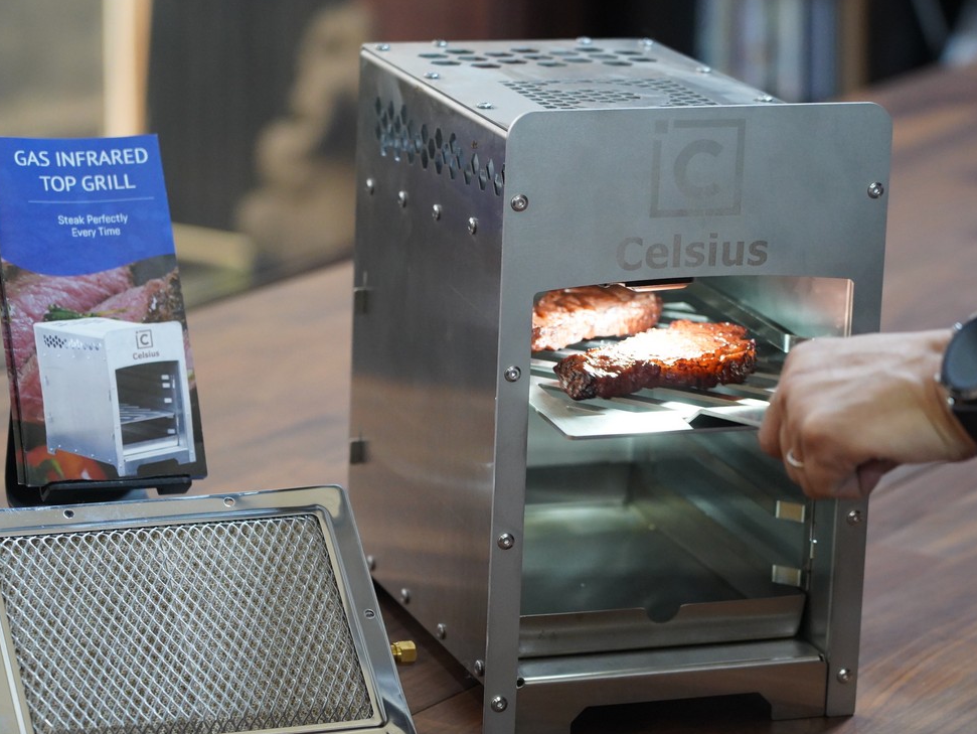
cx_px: 551
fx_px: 3755
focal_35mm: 133
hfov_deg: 14.8
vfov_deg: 11.2
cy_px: 424
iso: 5000
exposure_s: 1/125
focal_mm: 105
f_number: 4
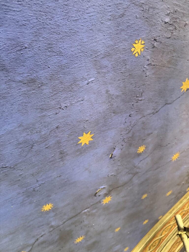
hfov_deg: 56.8
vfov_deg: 71.6
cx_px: 94
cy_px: 126
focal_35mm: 24
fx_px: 175
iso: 800
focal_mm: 6.8
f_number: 1.8
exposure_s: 1/40
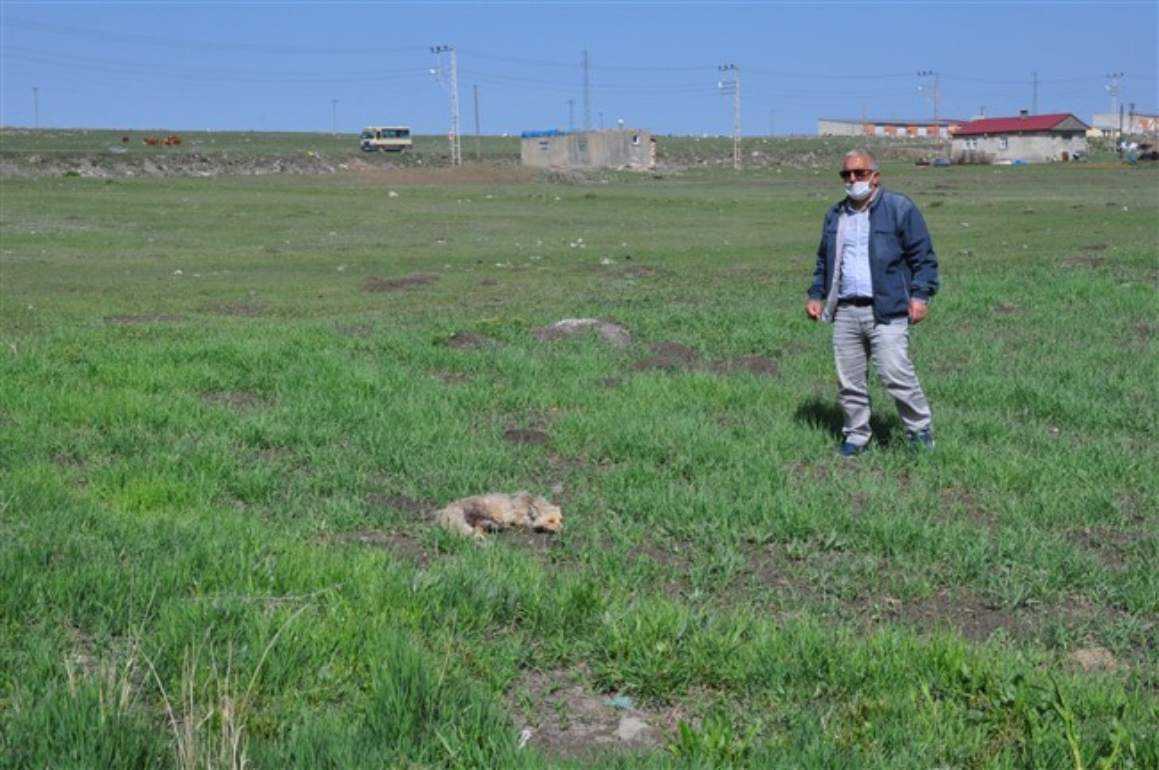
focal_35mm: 57
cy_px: 385
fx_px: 1833
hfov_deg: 35.1
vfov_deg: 23.7
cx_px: 580
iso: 1000
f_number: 14
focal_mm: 38
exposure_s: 1/800
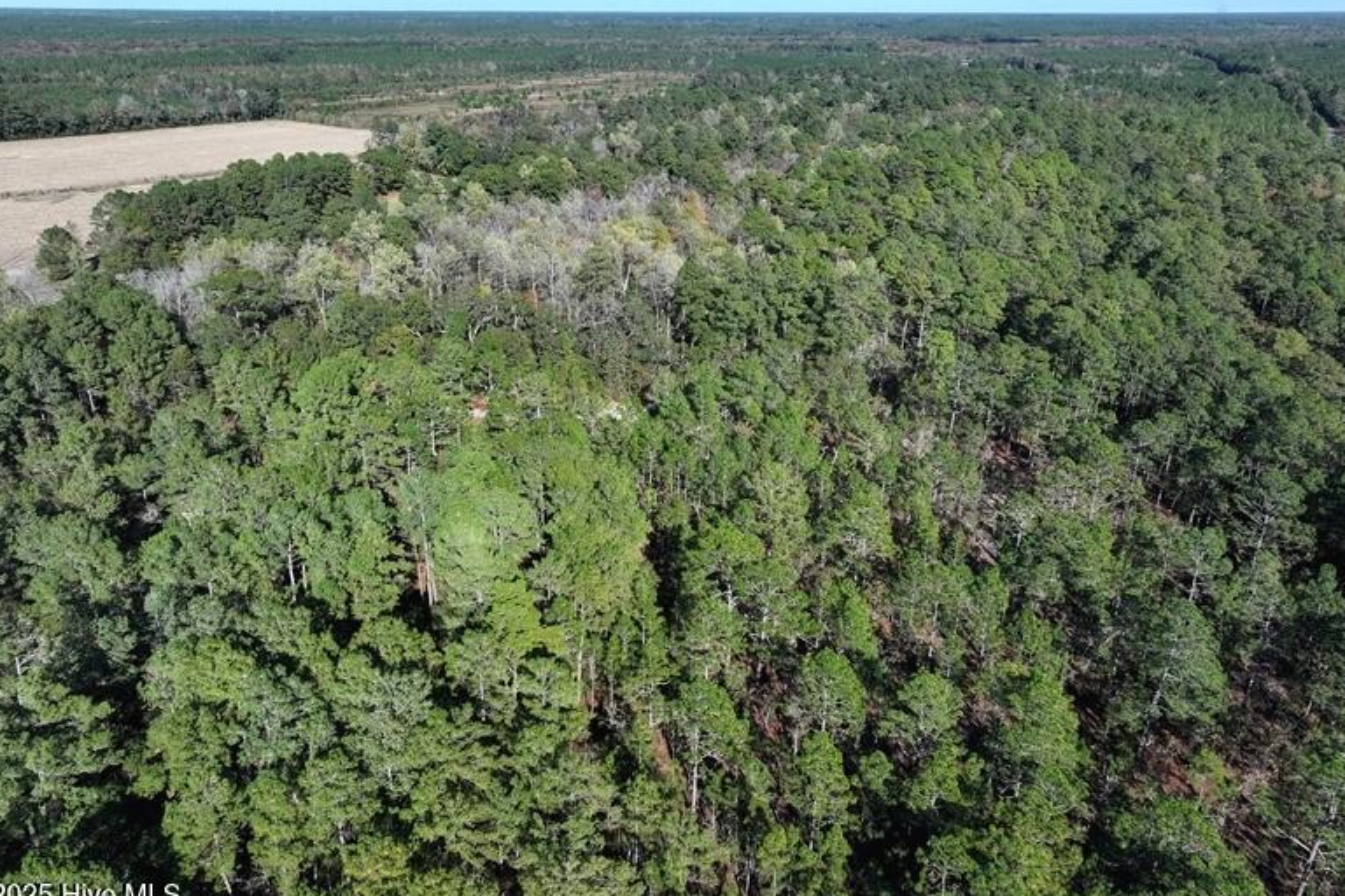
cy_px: 416
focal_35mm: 26
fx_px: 971
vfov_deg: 49.5
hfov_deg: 69.4
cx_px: 660
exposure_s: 1/1250
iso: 100
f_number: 3.5
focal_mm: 12.29
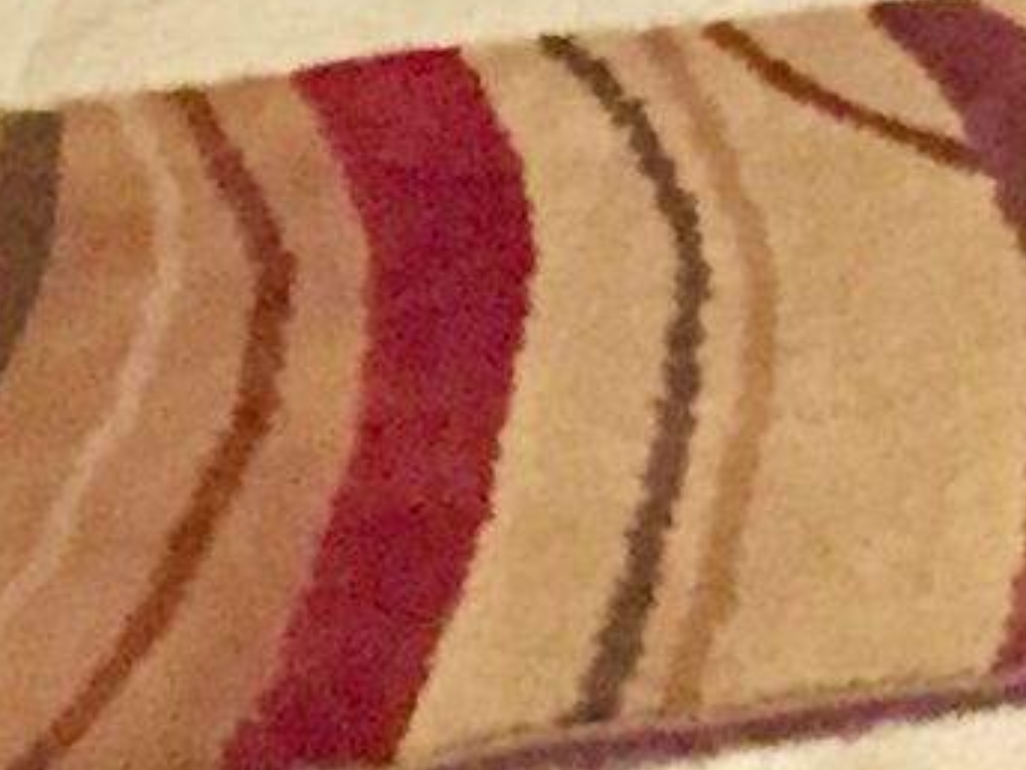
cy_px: -1710
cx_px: 2314
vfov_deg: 6.2
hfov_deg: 8.5
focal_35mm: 216
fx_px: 6402
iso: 640
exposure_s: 1/15
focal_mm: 4.15
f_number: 2.2
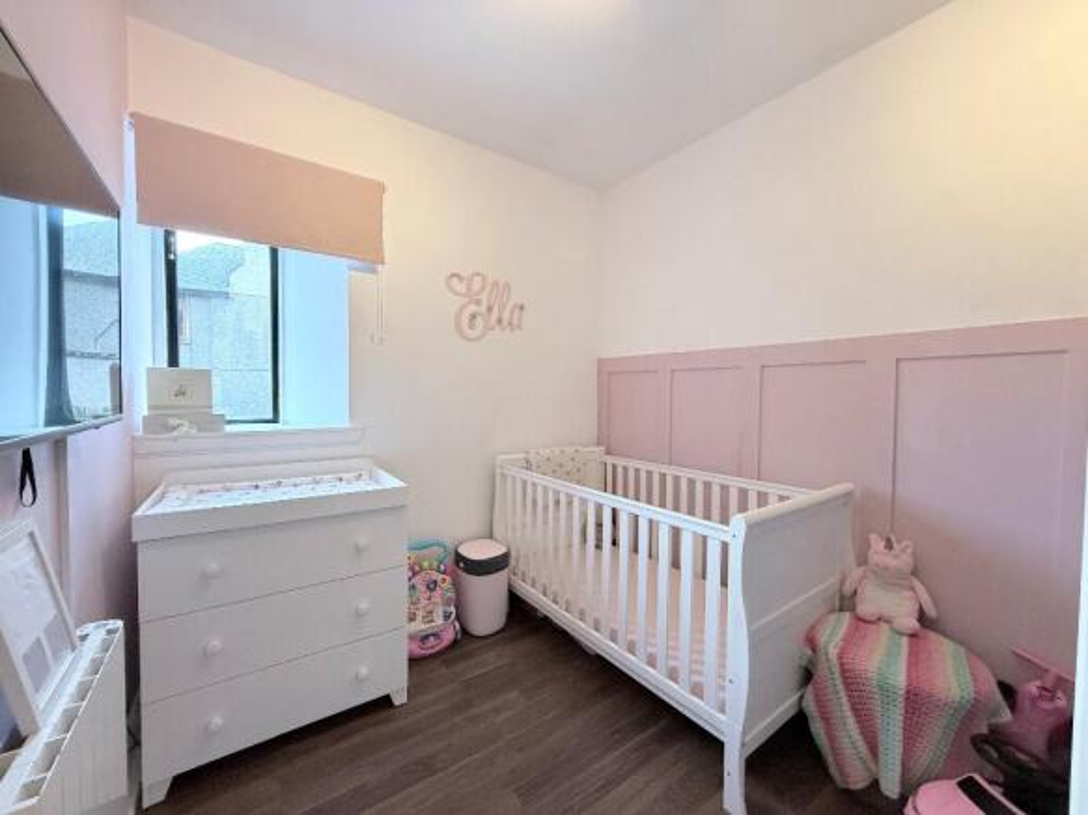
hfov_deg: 102.1
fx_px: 440
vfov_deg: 85.7
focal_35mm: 14
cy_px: 408
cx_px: 544
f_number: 2.2
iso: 320
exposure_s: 1/77
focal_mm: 2.22
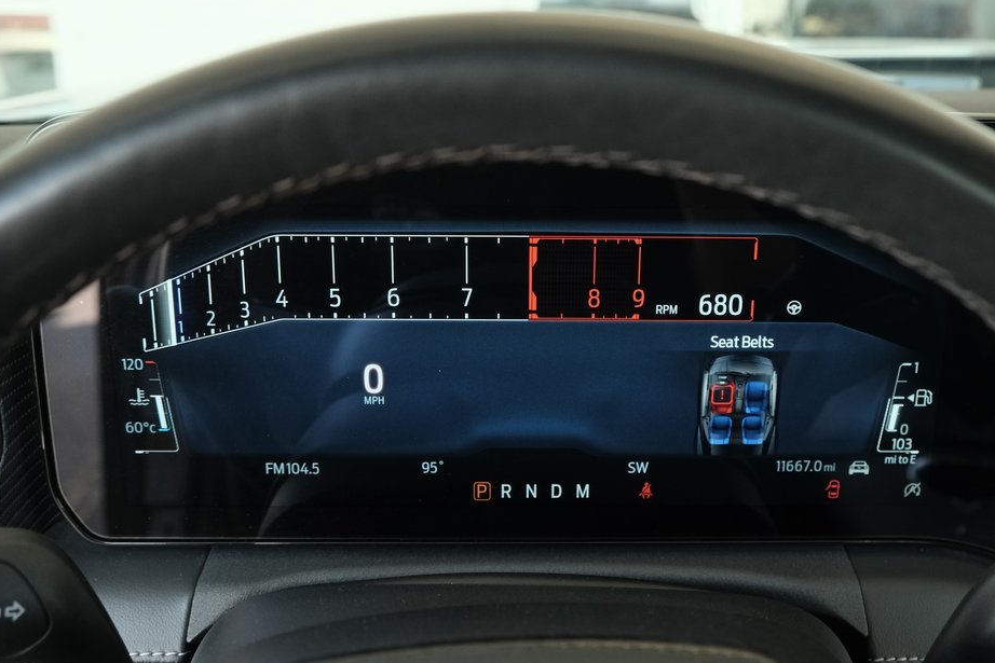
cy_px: 340
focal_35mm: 40
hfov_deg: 48.4
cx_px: 539
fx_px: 1106
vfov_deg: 33.4
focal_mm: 24.3
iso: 1600
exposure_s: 1/160
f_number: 5
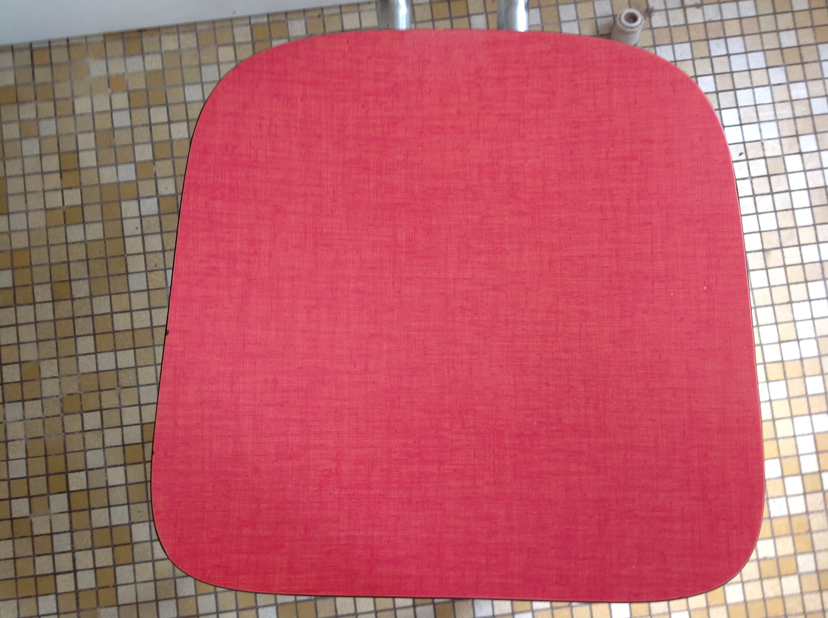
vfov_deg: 40.6
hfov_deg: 52.7
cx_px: 414
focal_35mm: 35
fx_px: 836
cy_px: 309
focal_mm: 4.28
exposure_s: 1/15
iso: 64
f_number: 2.4
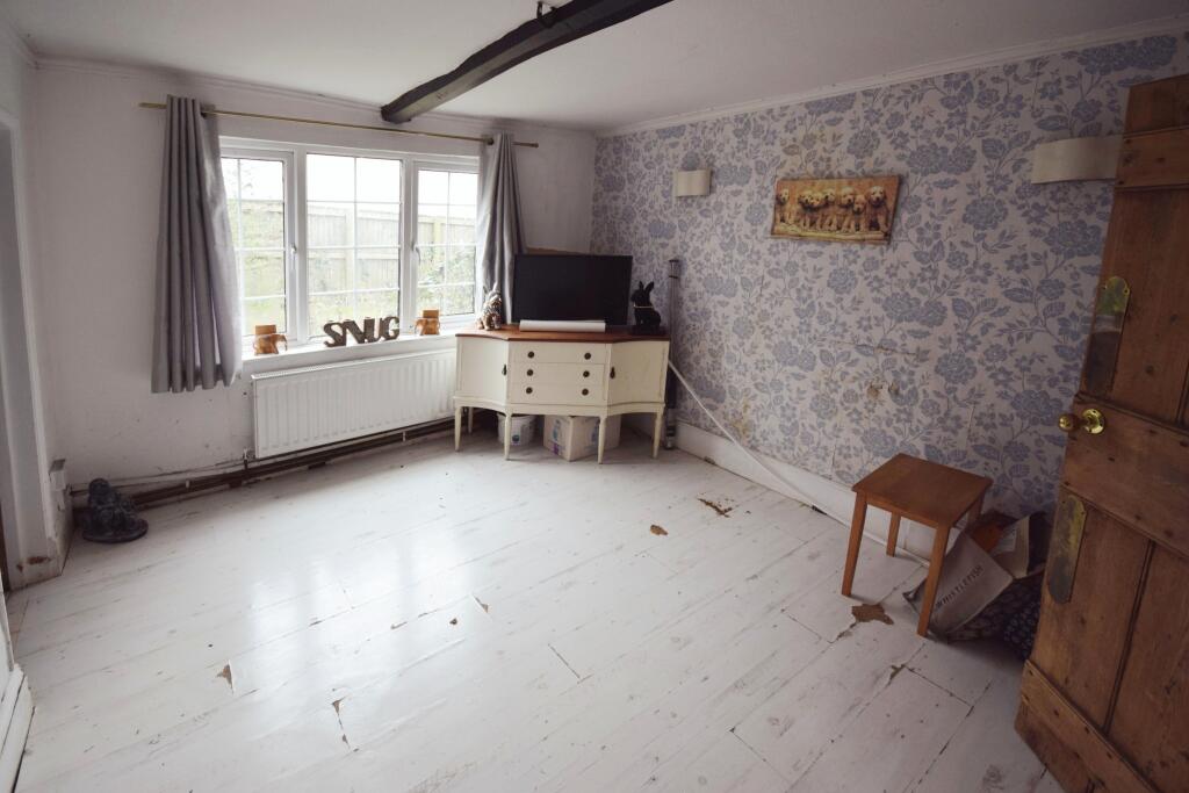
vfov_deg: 77.3
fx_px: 495
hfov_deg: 100.4
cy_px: 396
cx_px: 594
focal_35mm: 15
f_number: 5
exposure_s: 1/100
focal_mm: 10
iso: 400
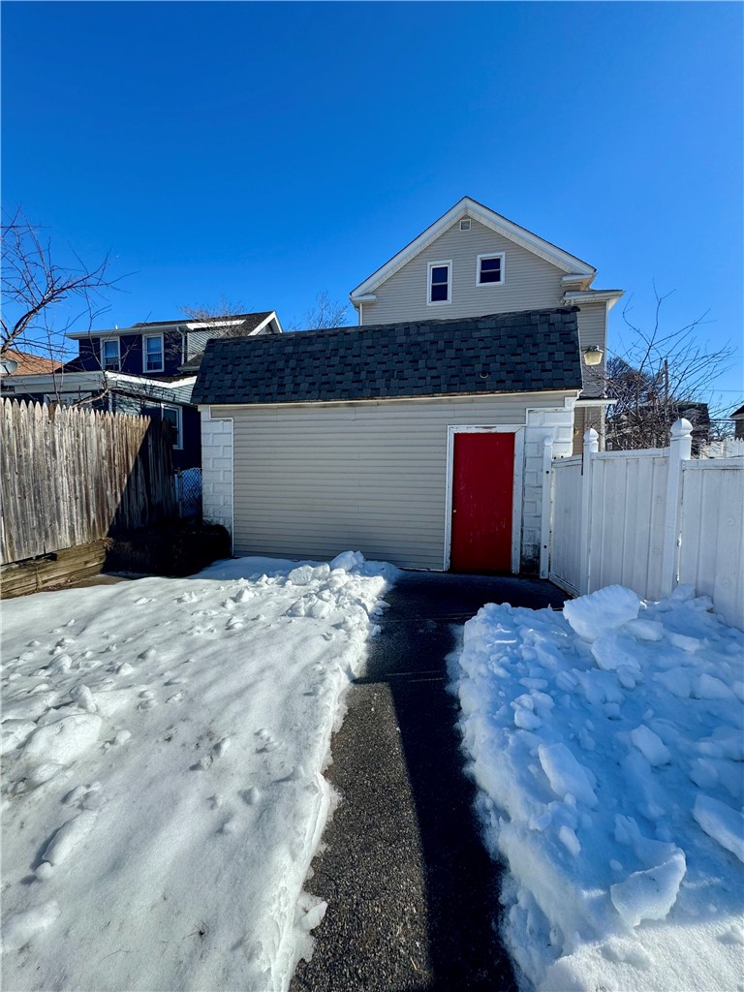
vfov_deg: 102.1
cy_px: 496
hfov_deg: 85.7
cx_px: 372
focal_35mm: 14
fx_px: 401
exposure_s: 1/2342
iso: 50
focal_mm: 2.22
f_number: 2.2
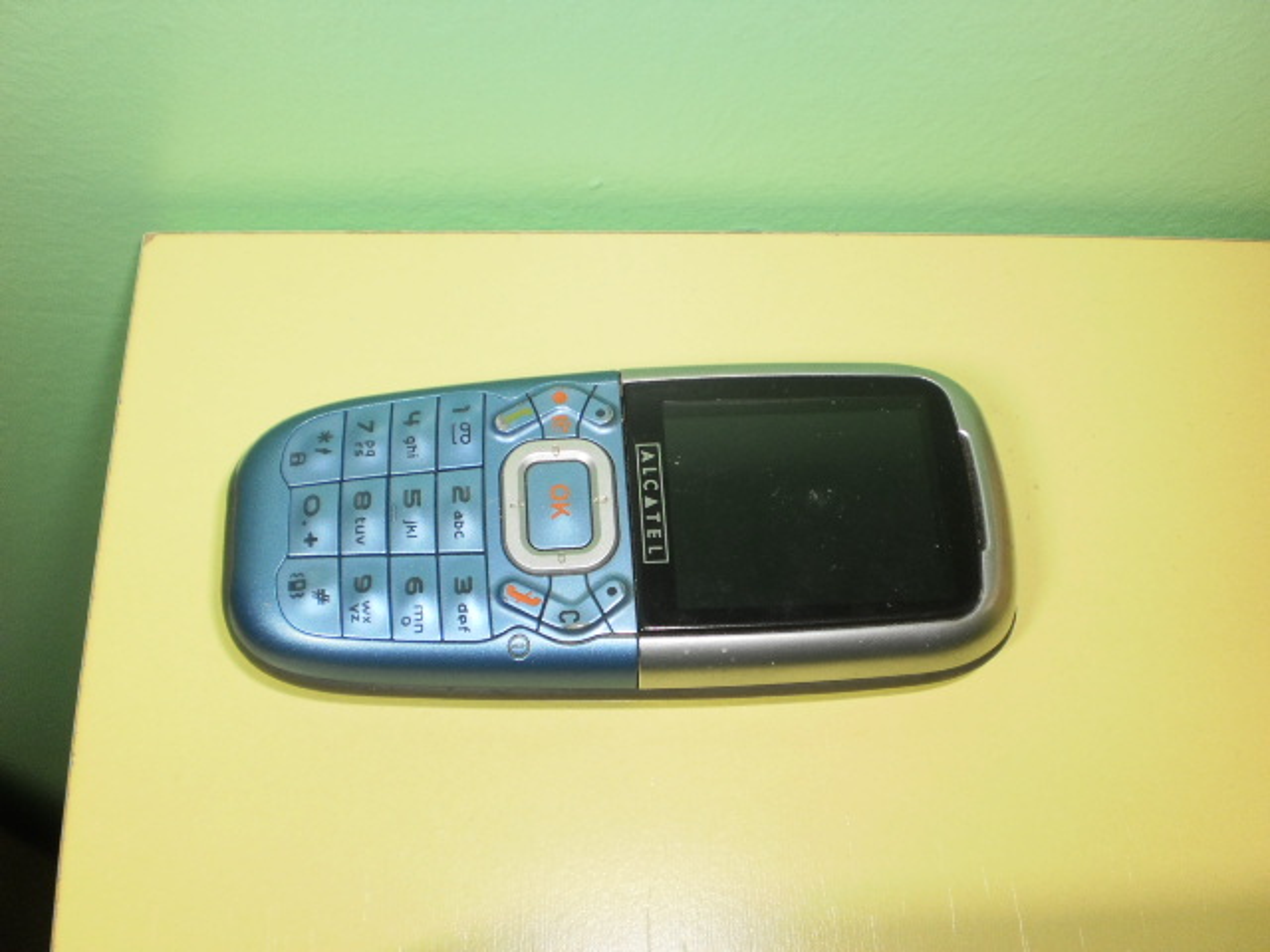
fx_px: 1321
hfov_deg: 51.4
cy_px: 476
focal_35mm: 36
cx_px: 635
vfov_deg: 39.7
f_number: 3.1
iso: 125
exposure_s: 1/30
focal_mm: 6.3
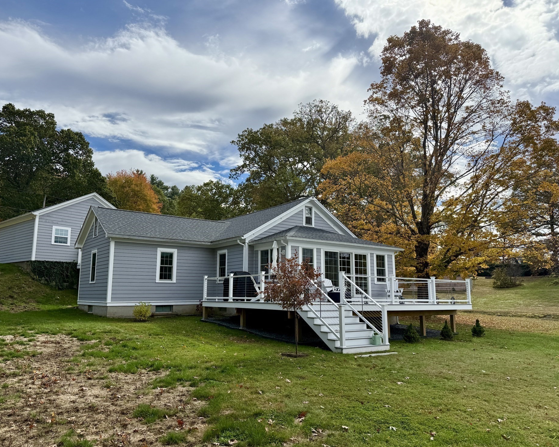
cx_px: 263
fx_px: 430
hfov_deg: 66.0
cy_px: 227
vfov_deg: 54.9
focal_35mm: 26
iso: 80
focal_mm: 6.76
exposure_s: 1/7353
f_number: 1.78
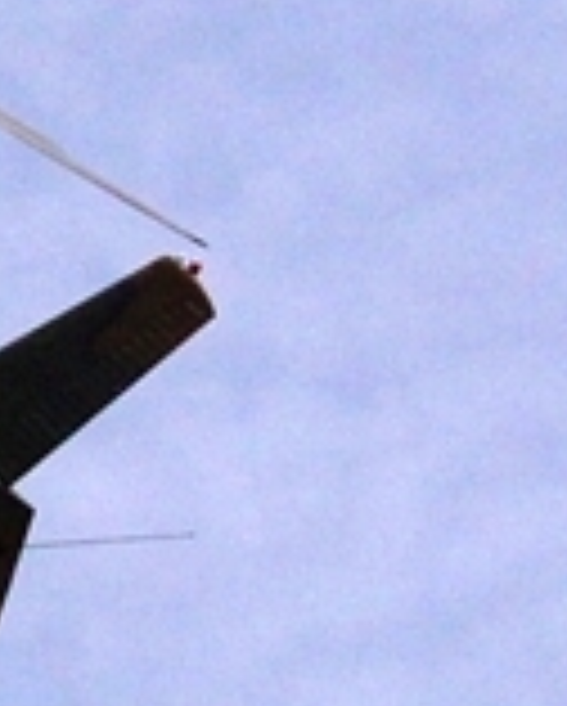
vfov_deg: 3.1
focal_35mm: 627
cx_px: -518
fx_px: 13127
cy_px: 101
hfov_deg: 2.5
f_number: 13
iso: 800
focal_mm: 70
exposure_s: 1/2500
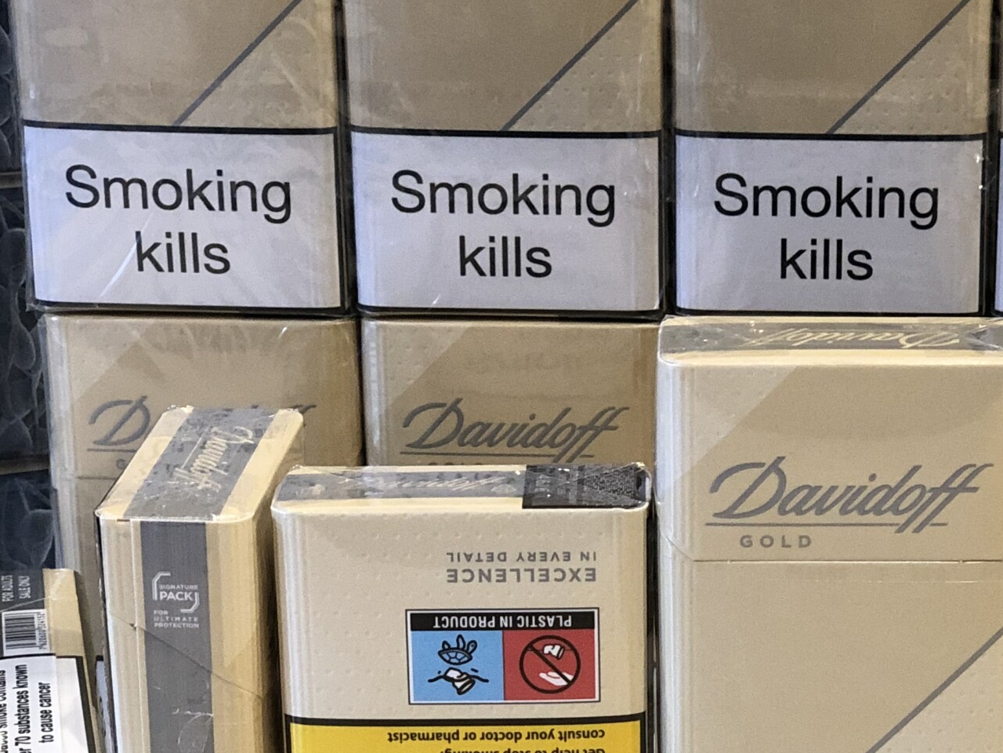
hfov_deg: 18.7
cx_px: 814
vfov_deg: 14.2
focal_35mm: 104
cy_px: 562
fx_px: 3013
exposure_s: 1/33
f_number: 2.4
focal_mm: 6
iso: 160
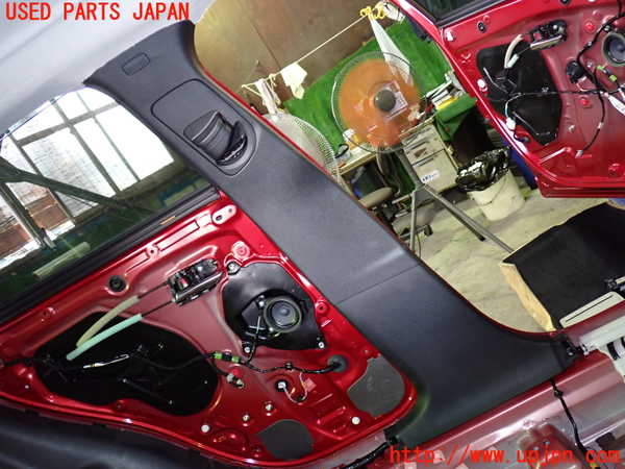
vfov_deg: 46.8
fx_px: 542
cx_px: 312
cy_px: 234
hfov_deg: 60.0
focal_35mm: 30
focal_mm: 5.4
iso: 400
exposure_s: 1/30
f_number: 2.3
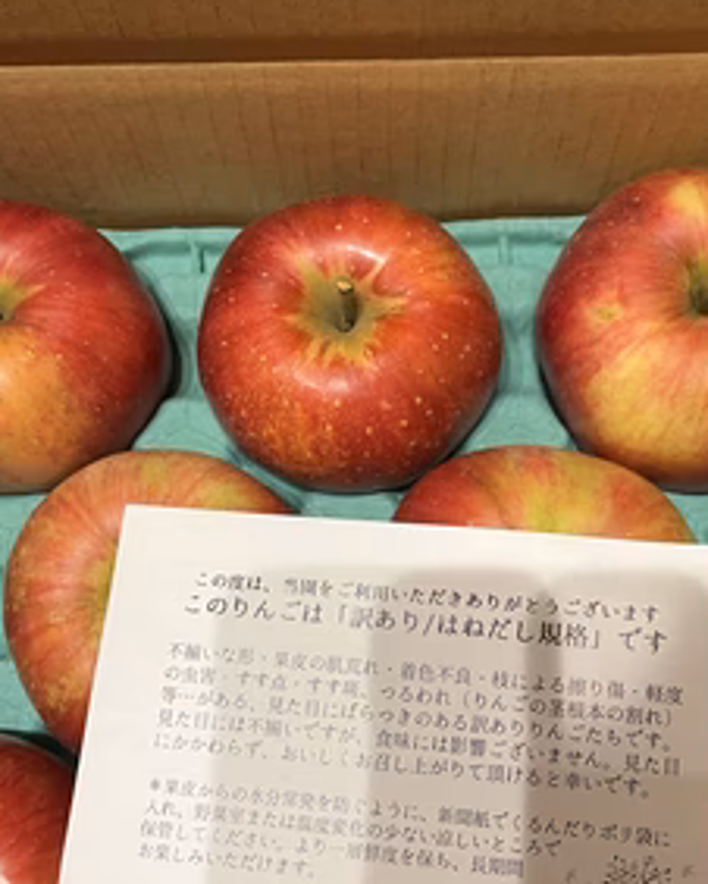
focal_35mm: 36
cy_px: 483
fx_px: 942
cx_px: 367
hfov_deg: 41.2
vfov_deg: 50.2
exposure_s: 1/60
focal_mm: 5.1
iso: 160
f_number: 1.6
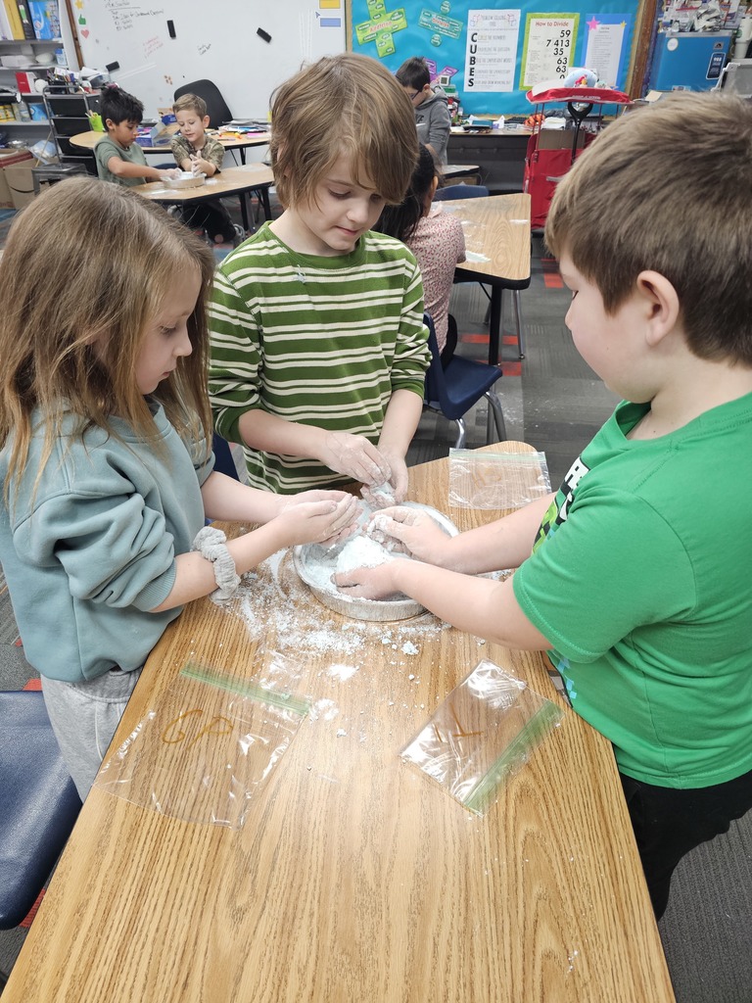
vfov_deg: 73.9
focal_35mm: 23
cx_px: 376
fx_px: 666
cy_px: 502
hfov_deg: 58.9
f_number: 1.7
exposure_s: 1/120
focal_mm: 6.3
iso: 400
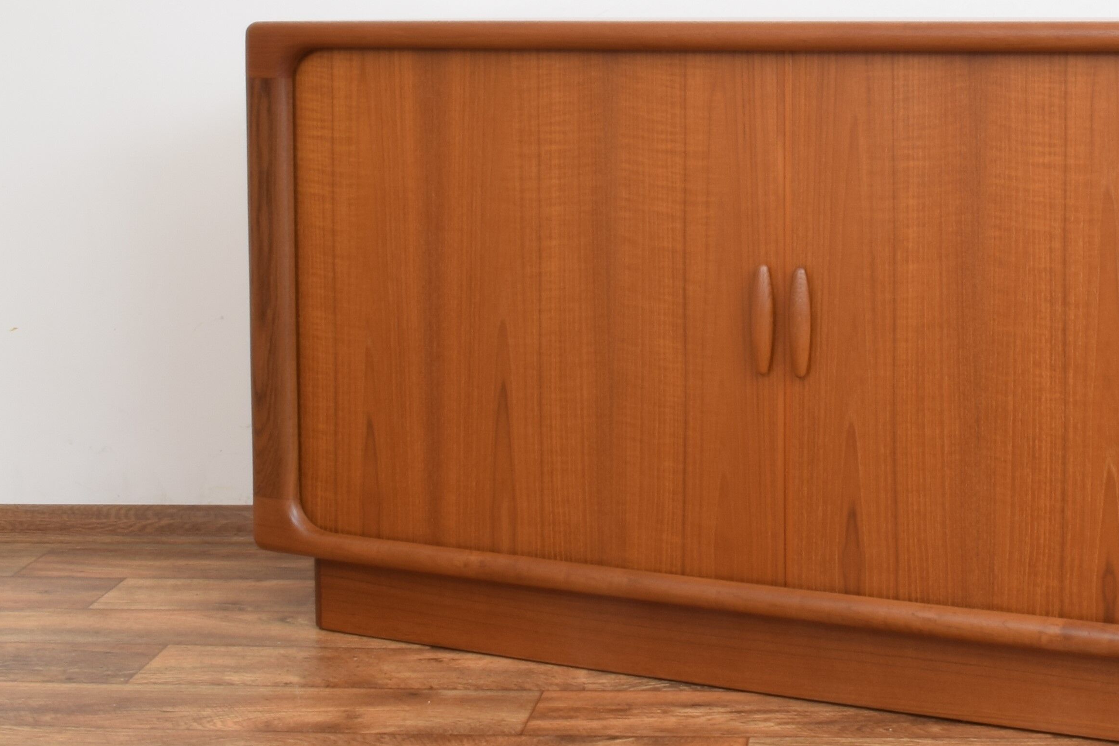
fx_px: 2176
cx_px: 869
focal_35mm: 70
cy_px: 121
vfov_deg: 19.2
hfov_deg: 28.3
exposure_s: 4
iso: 100
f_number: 22
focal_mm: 18
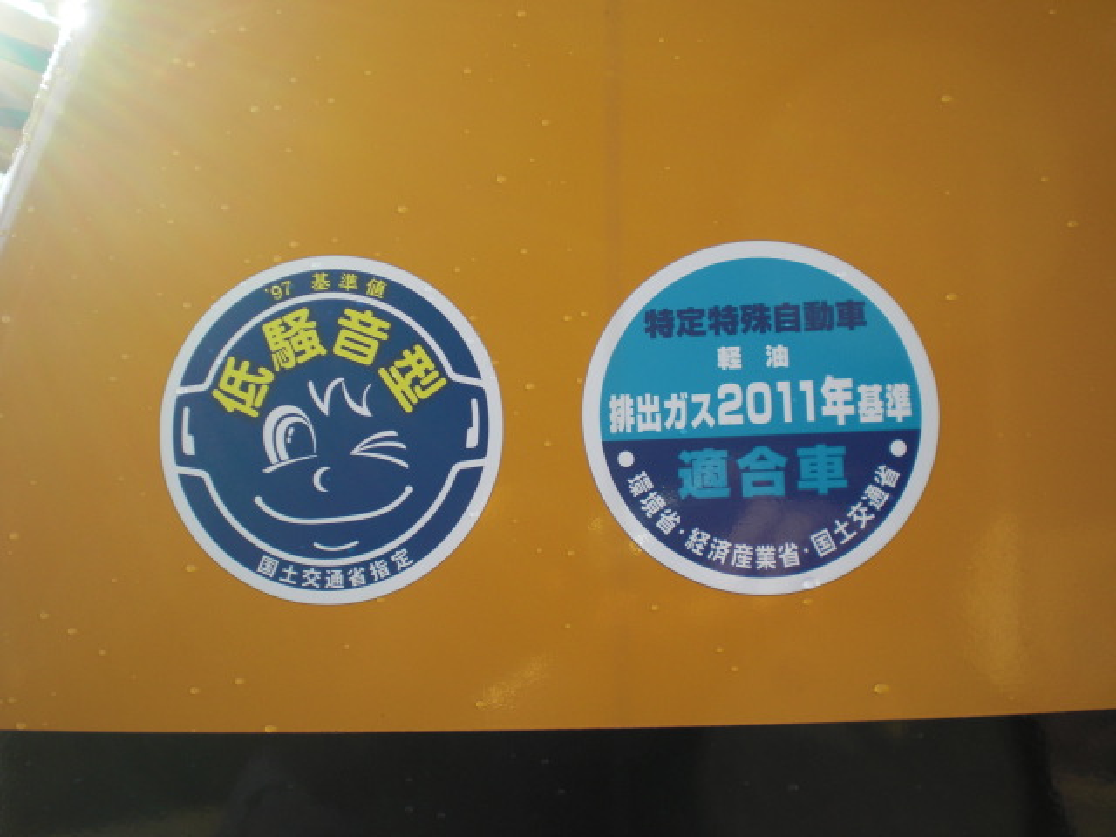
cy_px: 418
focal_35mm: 38
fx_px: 1225
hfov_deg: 49.0
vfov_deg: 37.7
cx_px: 558
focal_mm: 6.3
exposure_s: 1/250
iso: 64
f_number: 3.1
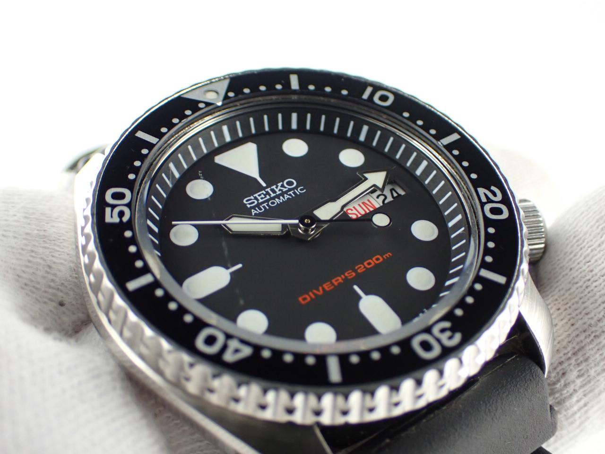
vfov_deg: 32.9
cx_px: 302
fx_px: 769
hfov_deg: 42.9
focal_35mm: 44
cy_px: 227
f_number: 2.9
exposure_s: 1/160
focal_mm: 7.84
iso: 250
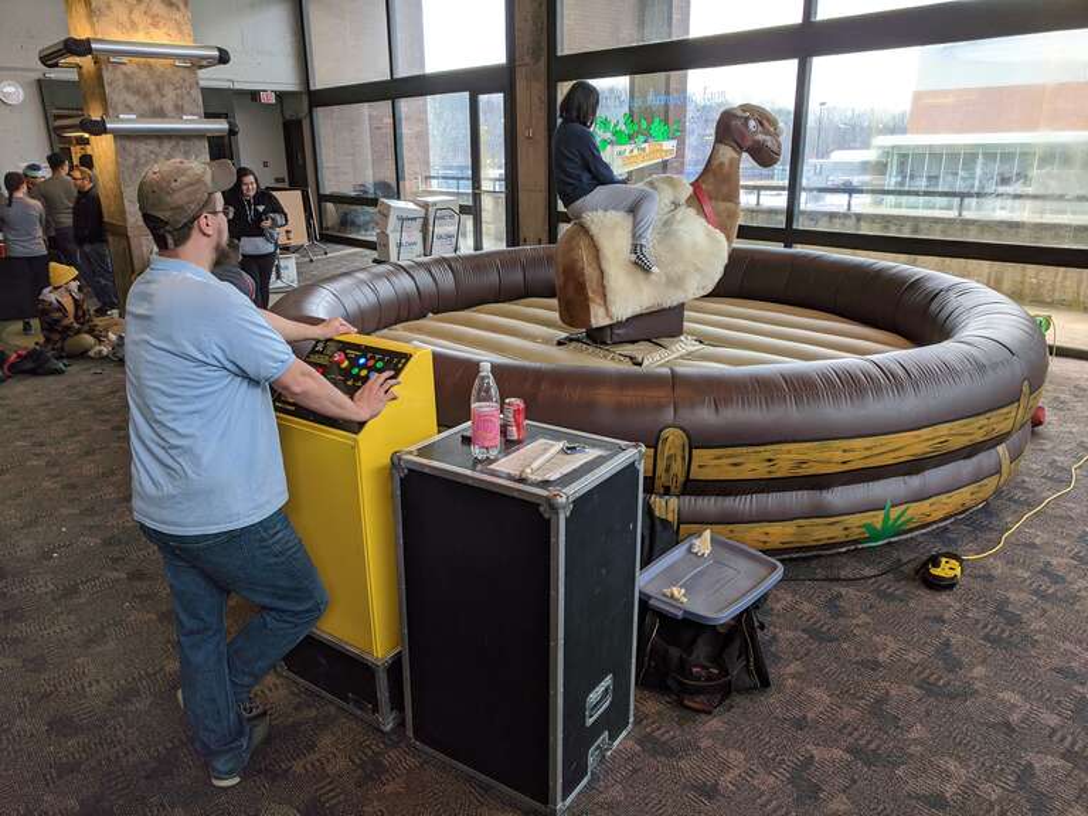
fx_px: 817
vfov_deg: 53.1
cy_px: 408
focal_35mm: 26
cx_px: 544
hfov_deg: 67.3
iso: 92
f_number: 2
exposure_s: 1/120
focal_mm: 4.67
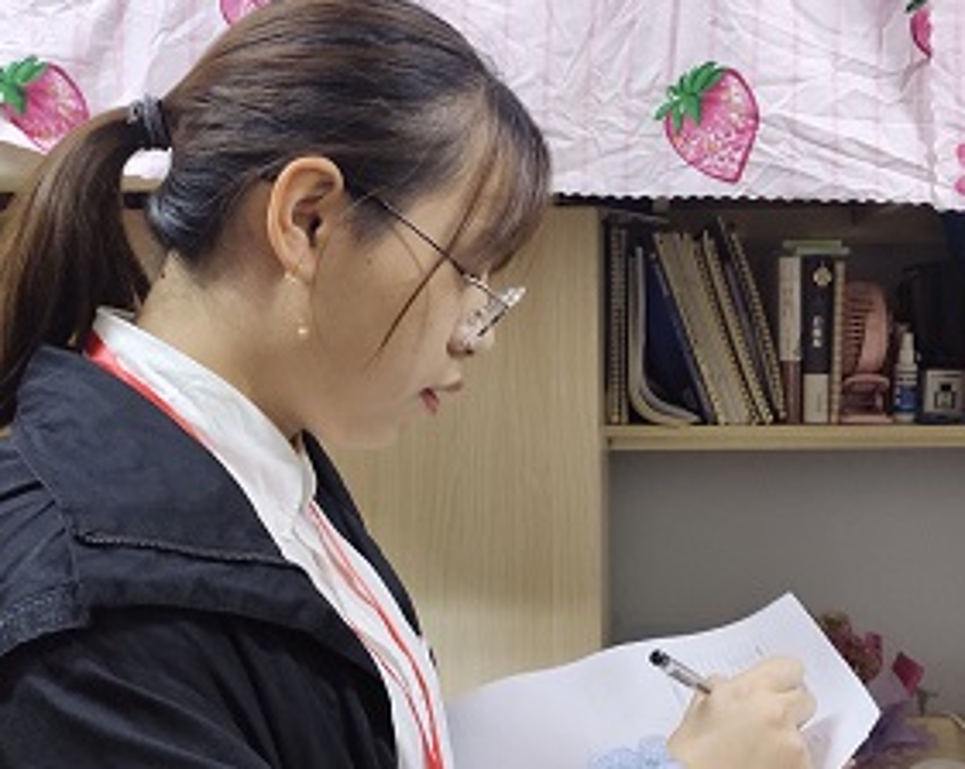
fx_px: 1141
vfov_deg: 37.1
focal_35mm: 40
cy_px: 479
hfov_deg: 45.5
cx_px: 591
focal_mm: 4.74
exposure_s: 1/33
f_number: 1.79
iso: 2531
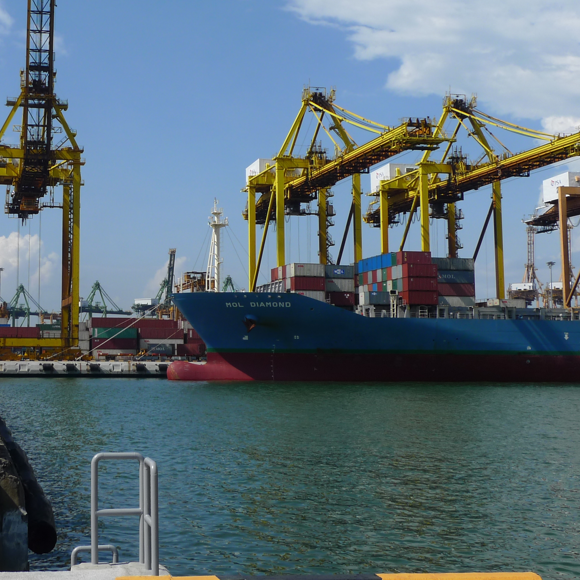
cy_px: 245
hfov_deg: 34.1
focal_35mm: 49
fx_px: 929
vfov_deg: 34.6
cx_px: 159
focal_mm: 7.4
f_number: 4.5
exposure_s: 1/1000
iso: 80
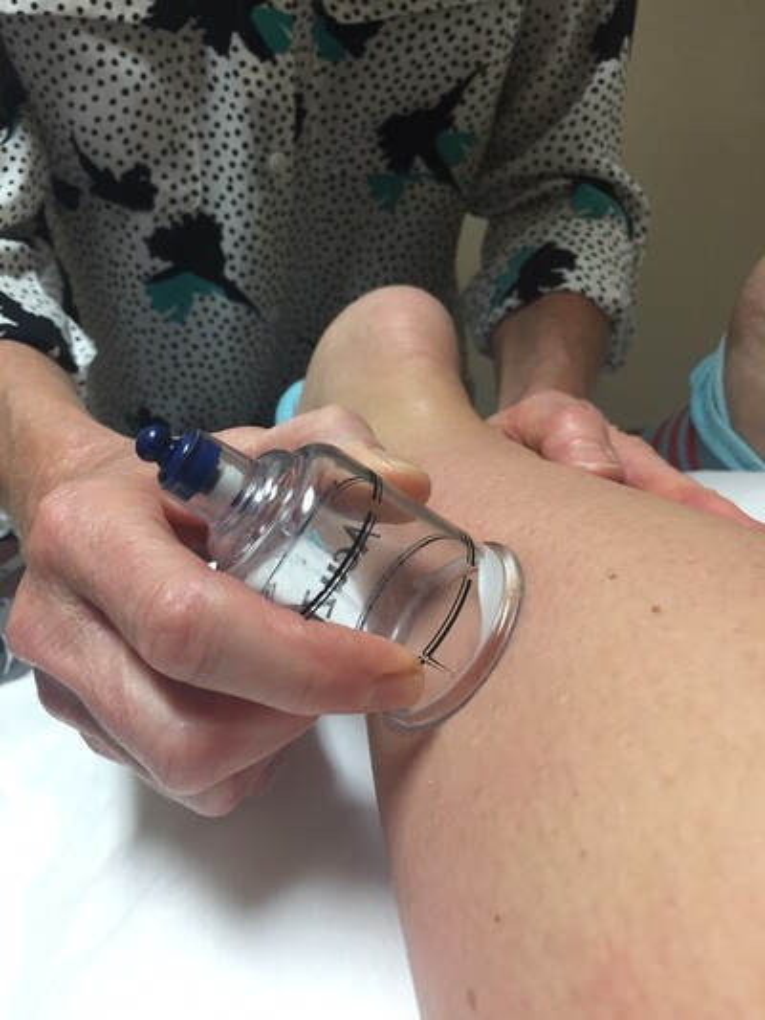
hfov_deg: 48.2
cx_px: 382
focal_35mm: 29
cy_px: 510
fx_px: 854
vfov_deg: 61.6
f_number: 2.2
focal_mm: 4.15
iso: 100
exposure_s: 1/30
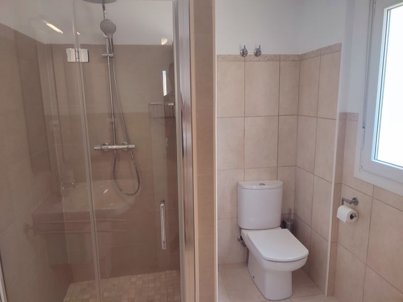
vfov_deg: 54.8
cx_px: 202
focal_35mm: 25
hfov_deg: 69.4
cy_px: 151
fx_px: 291
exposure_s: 1/33
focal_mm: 6.04
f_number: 1.9
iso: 64
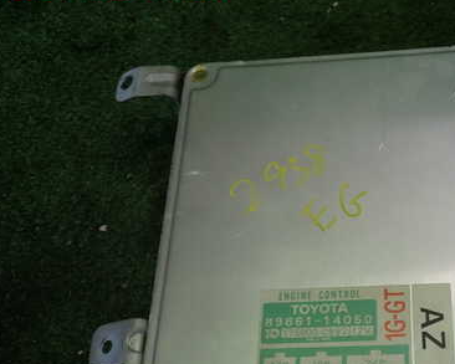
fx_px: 647
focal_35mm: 48
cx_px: 364
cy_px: 252
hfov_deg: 37.4
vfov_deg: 31.1
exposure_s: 1/50
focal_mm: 5.4
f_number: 2.3
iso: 200
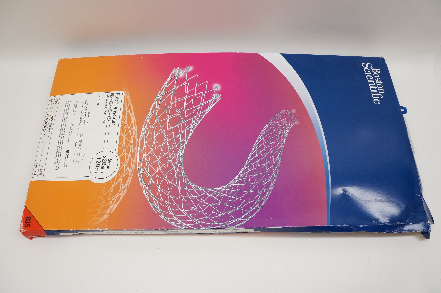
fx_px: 330
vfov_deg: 47.8
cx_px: 220
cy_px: 146
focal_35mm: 27
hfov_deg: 67.4
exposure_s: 1/125
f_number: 7.1
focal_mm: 18
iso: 800
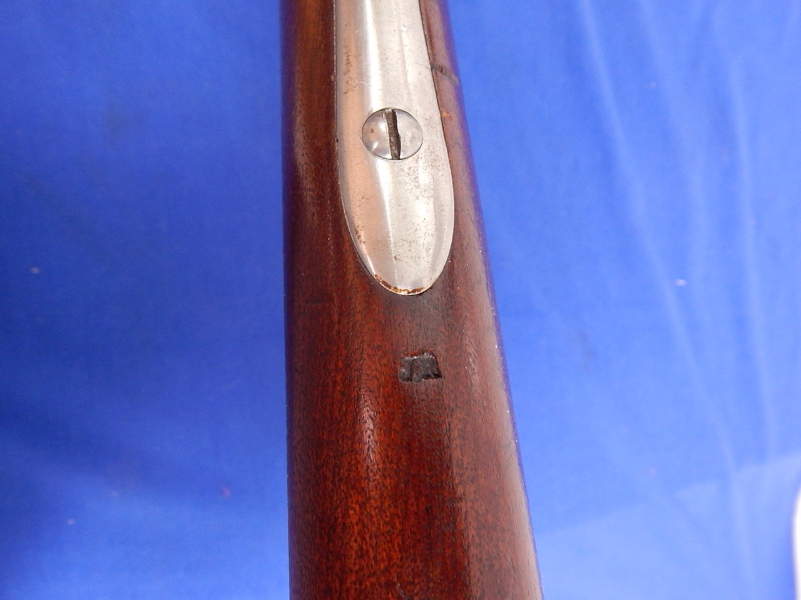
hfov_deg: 69.4
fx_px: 578
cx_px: 400
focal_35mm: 25
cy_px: 300
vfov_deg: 54.9
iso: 400
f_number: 3.1
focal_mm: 4.5
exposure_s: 1/13
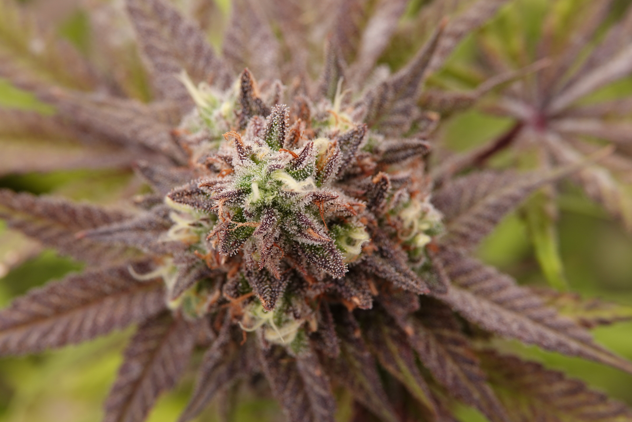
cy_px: 204
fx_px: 1246
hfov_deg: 28.5
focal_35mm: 71
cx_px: 303
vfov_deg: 19.2
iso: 100
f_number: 3.5
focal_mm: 20.5
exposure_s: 1/250
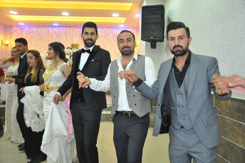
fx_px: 214
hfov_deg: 59.5
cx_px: 122
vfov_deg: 41.6
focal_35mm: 32
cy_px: 82
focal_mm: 21
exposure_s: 1/60
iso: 1250
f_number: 4.5
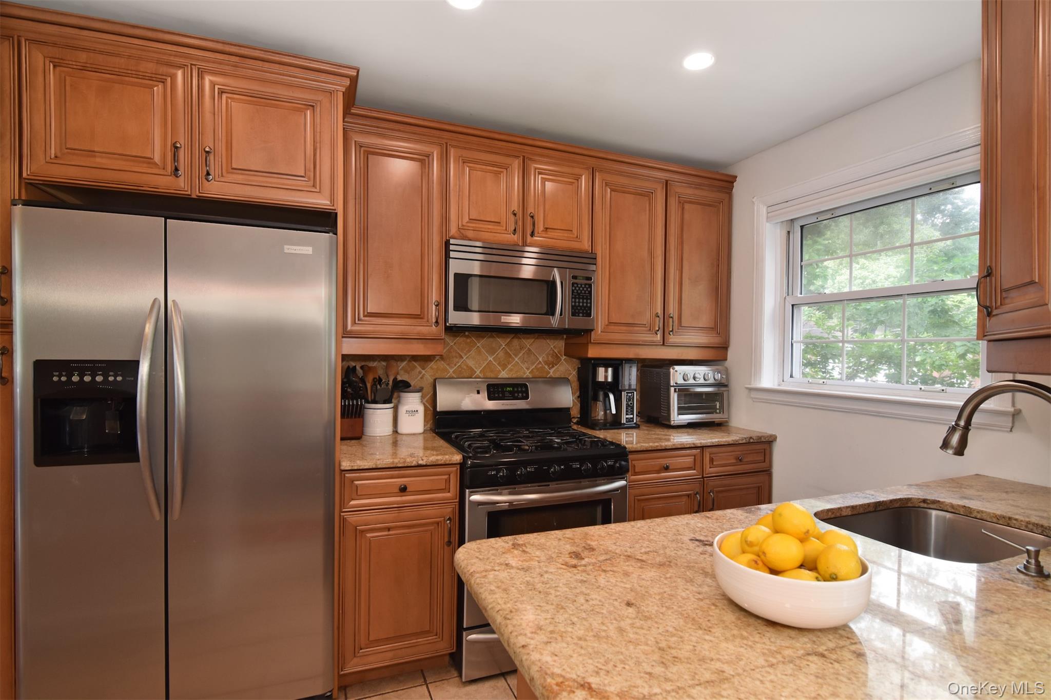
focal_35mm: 16
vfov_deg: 72.0
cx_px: 526
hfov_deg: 95.0
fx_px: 482
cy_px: 350
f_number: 8
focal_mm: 11
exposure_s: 1/30
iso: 640
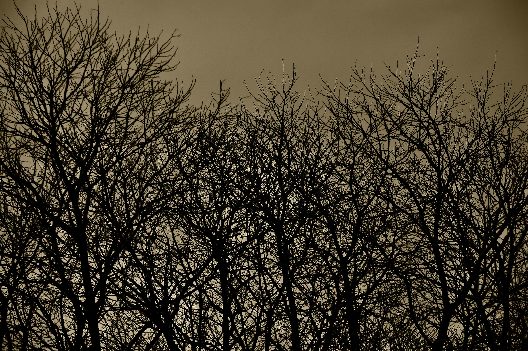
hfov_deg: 10.3
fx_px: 2931
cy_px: 176
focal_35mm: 200
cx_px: 264
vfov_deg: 6.9
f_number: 9
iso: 1600
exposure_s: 1/2000
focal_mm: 200
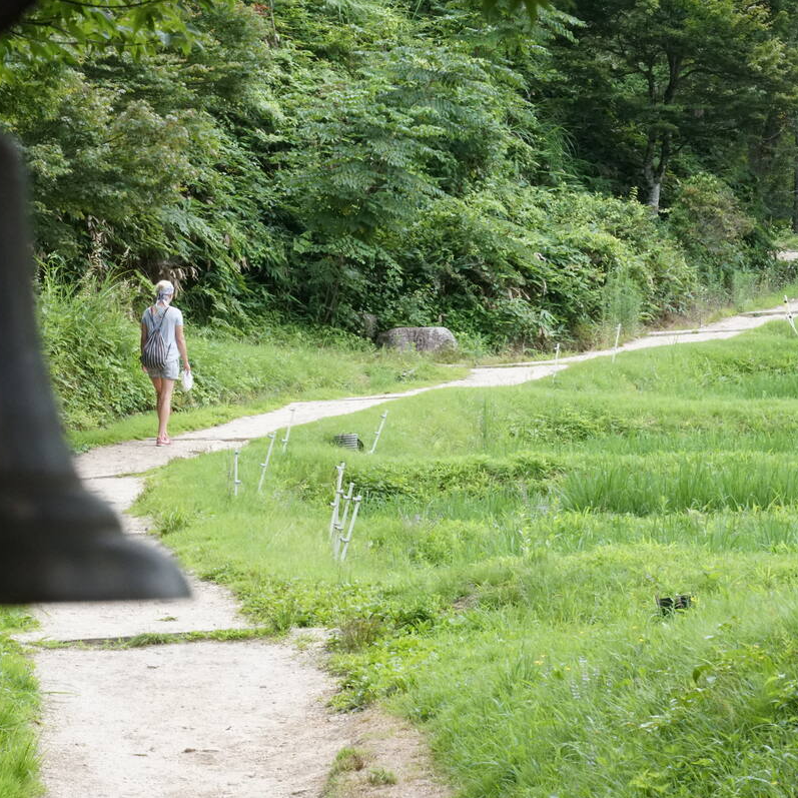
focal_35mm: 152
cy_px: 400
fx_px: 3955
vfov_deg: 11.5
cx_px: 298
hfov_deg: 11.5
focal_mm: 79
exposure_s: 1/160
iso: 3200
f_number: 20
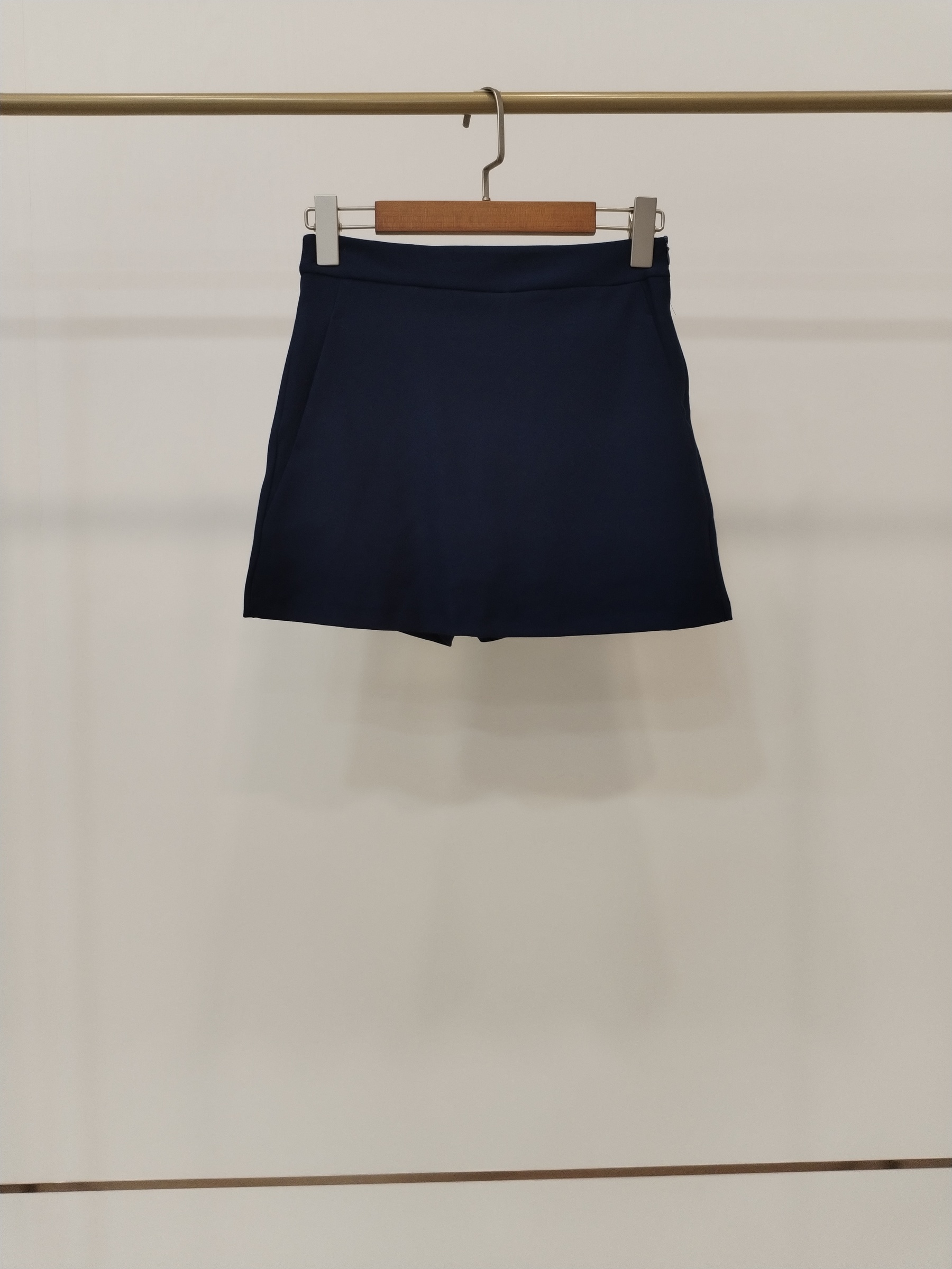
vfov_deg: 61.7
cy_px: 634
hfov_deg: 48.2
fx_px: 1063
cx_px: 476
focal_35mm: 29
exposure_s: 1/60
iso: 261
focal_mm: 4.75
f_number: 1.8
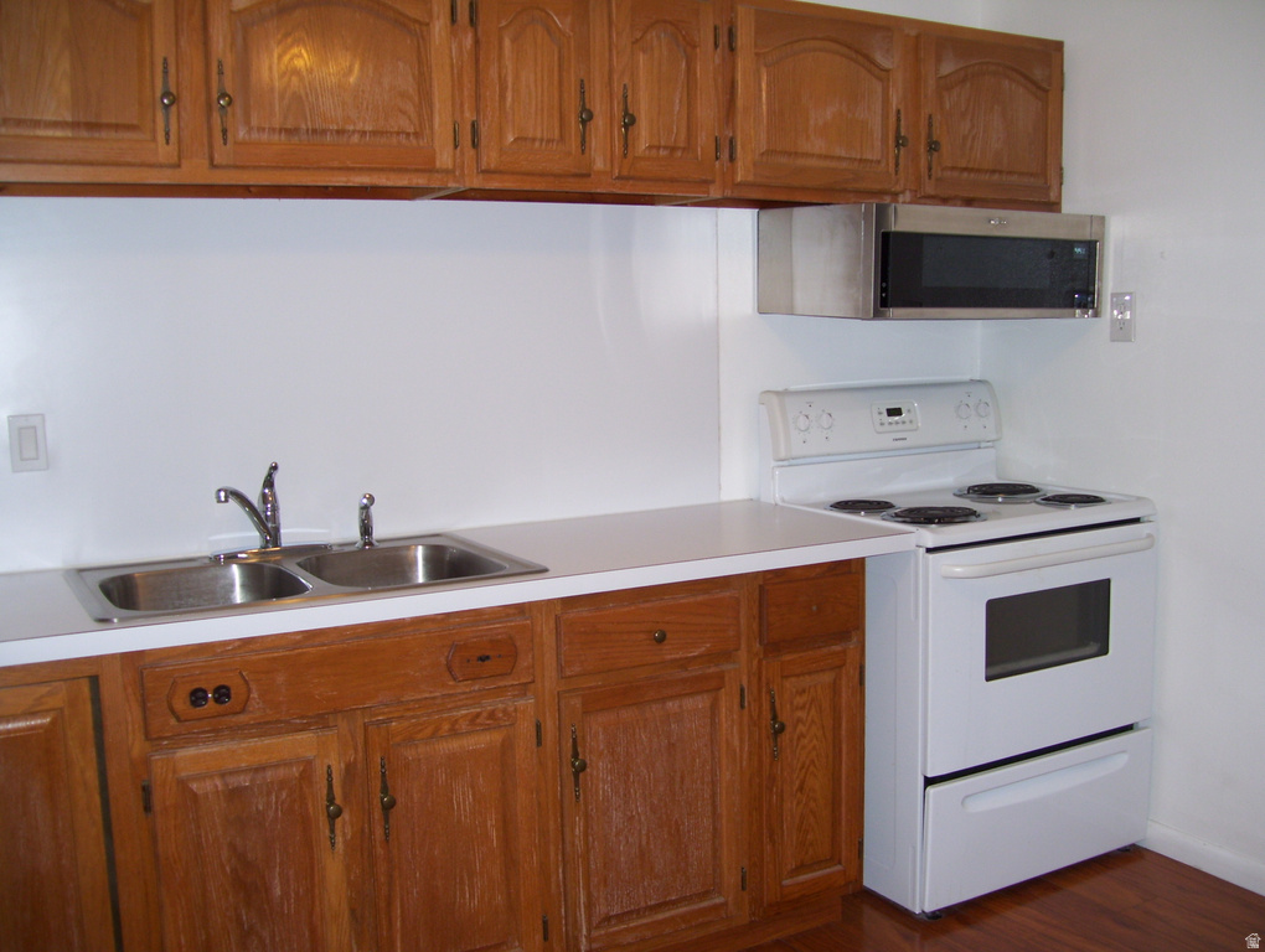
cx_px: 632
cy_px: 476
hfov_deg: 51.3
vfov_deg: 39.7
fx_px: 1317
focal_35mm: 36
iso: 80
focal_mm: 6
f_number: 2.7
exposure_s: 1/60
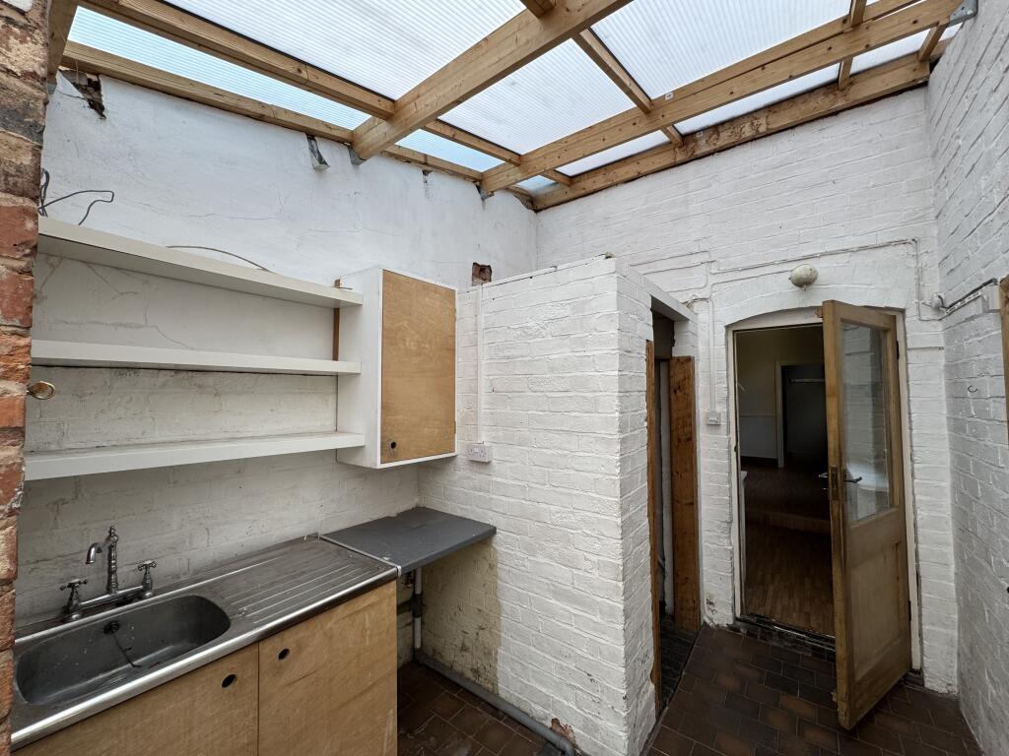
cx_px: 504
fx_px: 408
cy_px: 378
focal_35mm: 14
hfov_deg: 102.1
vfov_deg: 85.7
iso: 40
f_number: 2.2
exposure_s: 1/279
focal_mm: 2.22
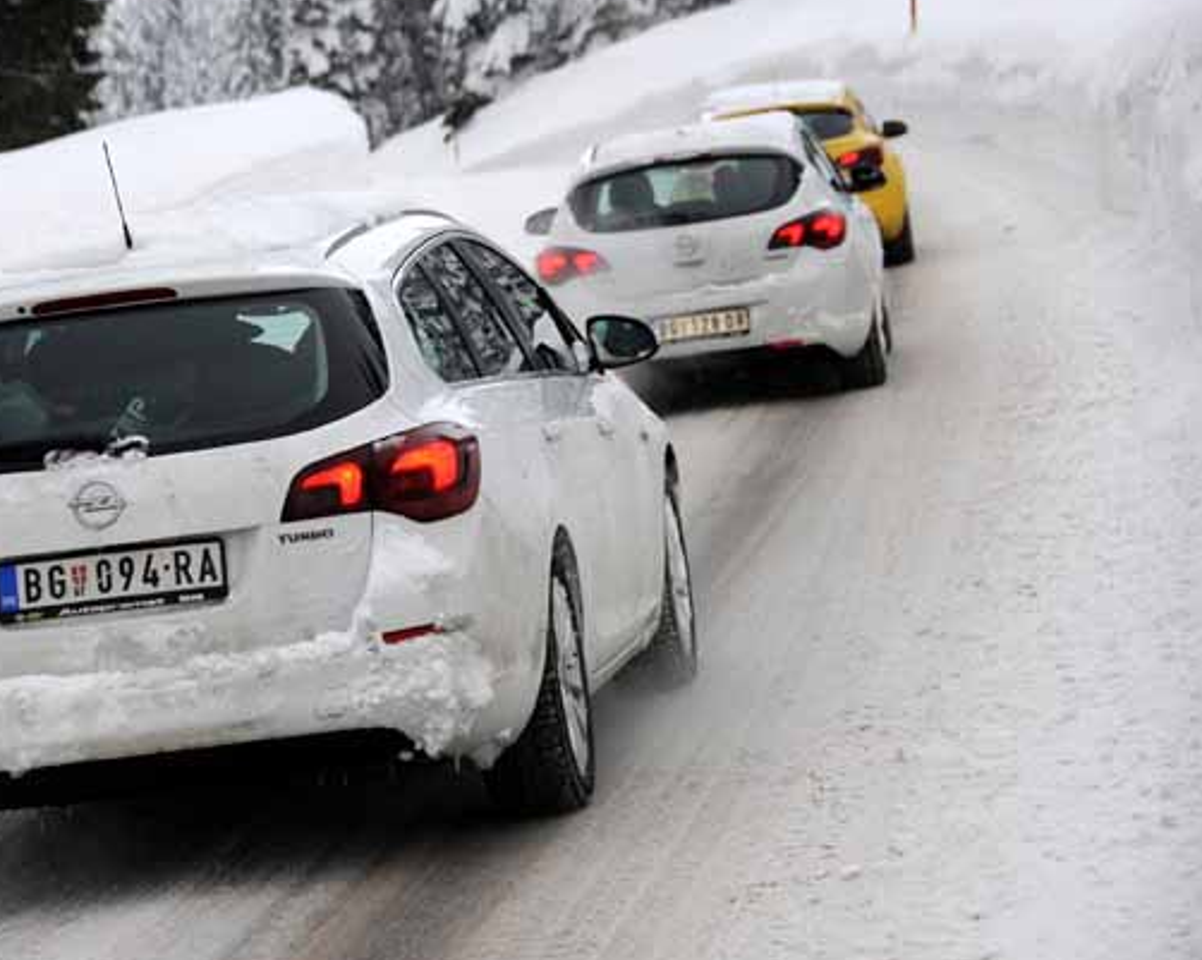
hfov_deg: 12.1
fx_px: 5653
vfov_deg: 9.7
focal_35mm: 159
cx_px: 372
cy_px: 411
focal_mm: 80
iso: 200
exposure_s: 1/250
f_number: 5
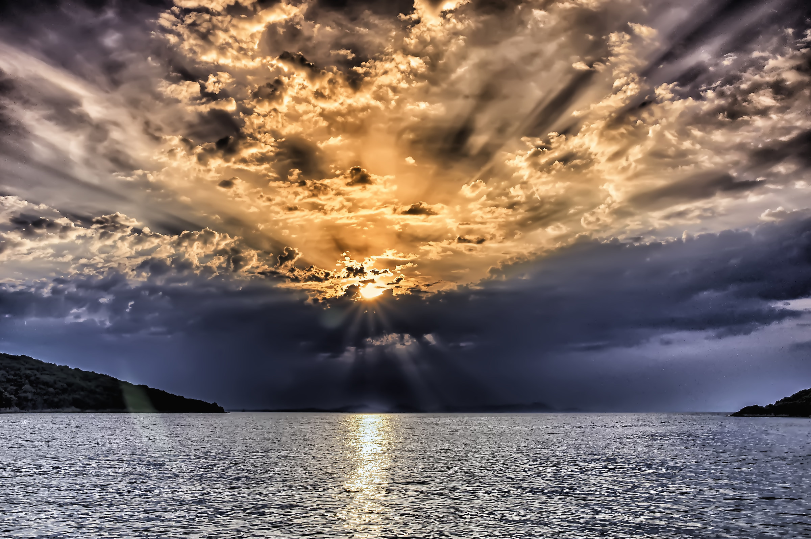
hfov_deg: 62.0
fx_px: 675
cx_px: 406
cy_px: 270
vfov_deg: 43.5
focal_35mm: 30
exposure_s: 1/125
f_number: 13
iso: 200
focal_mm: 20
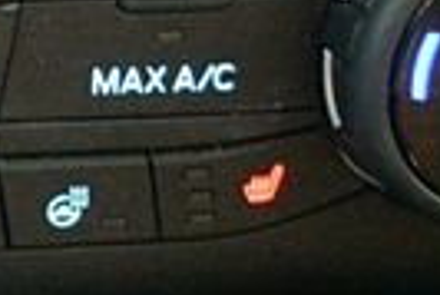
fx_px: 2288
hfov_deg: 10.6
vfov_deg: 7.3
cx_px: -202
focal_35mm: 187
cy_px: 50
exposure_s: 1/10
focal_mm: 26
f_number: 4.2
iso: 12800
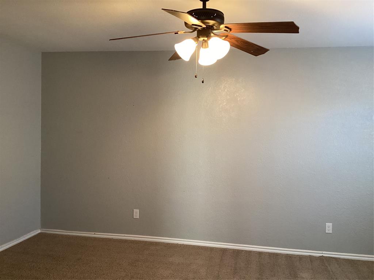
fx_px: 335
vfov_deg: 45.4
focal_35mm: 31
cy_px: 140
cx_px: 187
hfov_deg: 58.4
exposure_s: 1/60
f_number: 2.4
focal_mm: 3.3
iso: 320
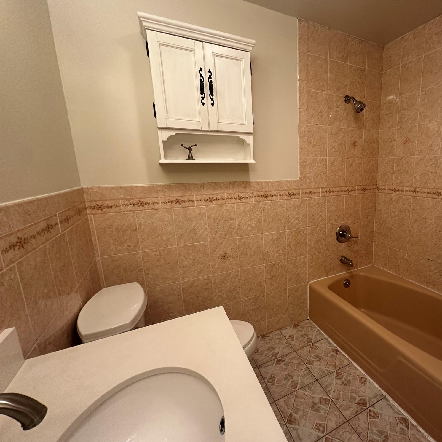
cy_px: 218
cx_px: 297
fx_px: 246
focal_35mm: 17
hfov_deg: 80.9
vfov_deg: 84.0
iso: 200
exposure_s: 1/60
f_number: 2.2
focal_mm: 2.22
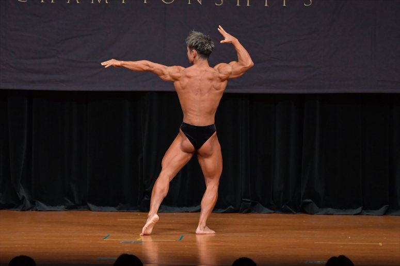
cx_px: 200
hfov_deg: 8.1
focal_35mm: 255
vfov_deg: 5.4
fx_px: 2832
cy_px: 133
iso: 4000
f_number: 5.6
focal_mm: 170
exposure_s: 1/400
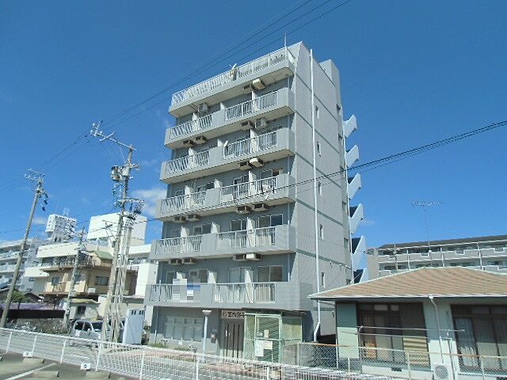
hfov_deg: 71.6
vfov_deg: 56.8
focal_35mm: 24
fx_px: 352
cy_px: 190
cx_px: 254
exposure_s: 1/800
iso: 64
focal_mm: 4.24
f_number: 3
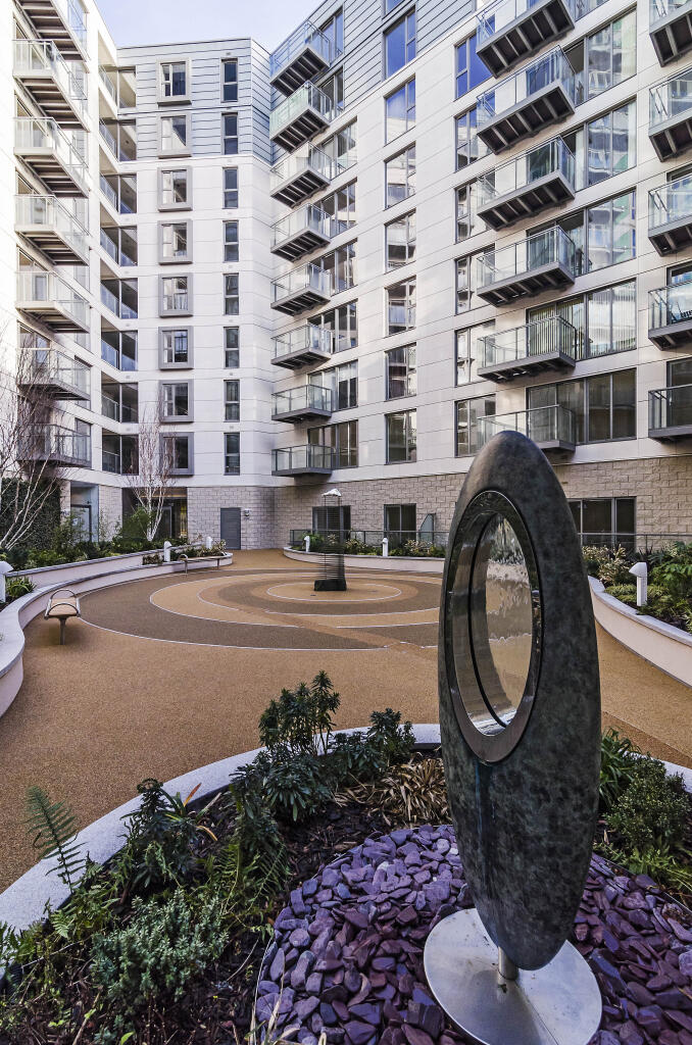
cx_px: 346
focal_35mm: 16
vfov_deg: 95.1
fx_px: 478
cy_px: 522
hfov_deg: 71.8
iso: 400
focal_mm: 11
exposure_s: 1/160
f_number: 8
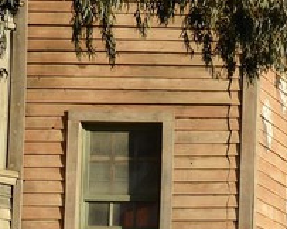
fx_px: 2011
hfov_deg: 6.9
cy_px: 249
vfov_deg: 6.5
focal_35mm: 237
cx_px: 1015
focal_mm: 32
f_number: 9
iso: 200
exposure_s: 1/320
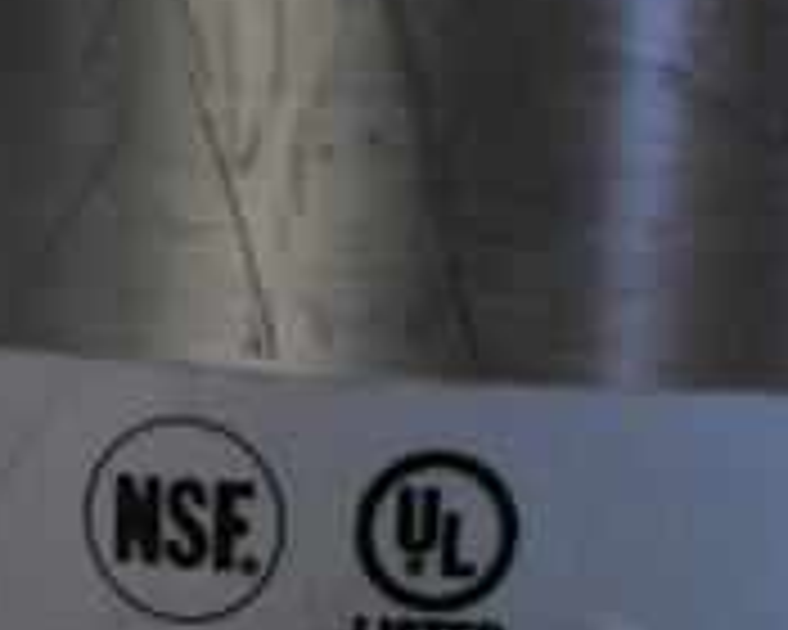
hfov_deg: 17.8
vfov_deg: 13.7
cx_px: 338
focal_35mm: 108
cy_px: 846
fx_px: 2519
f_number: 3.8
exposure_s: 1/40
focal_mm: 22
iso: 7200
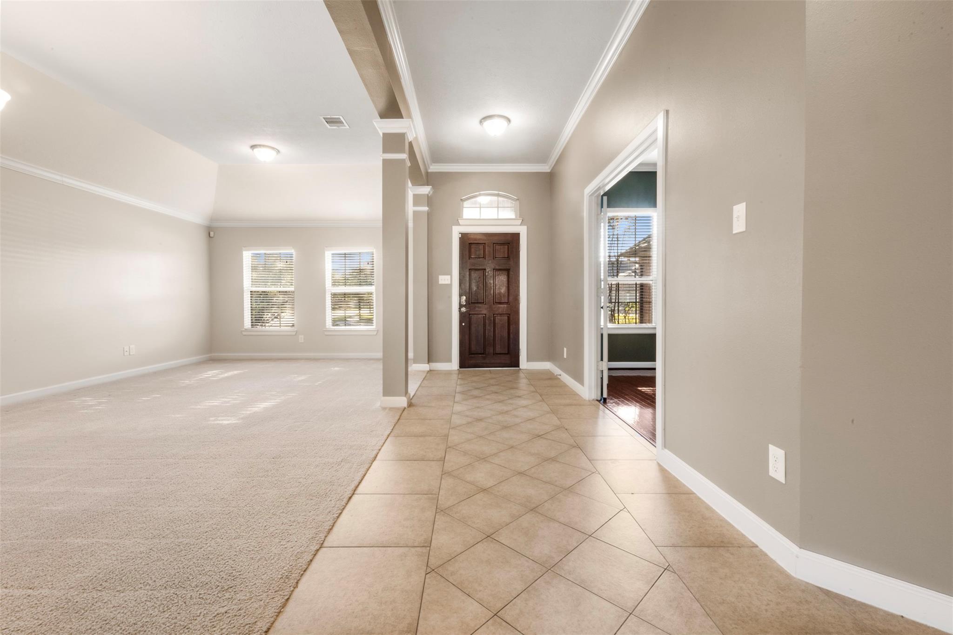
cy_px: 318
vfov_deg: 77.3
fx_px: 397
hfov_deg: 100.4
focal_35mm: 15
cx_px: 476
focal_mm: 15
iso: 250
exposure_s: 5
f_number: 9
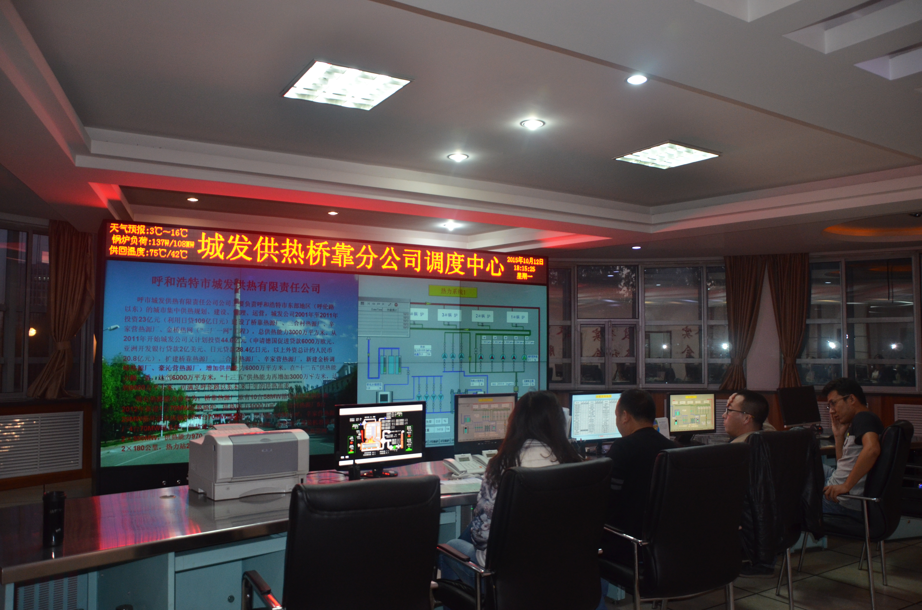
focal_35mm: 27
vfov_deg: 47.7
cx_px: 461
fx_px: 690
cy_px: 305
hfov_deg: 67.5
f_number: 3.5
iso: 800
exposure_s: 1/60
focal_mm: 18
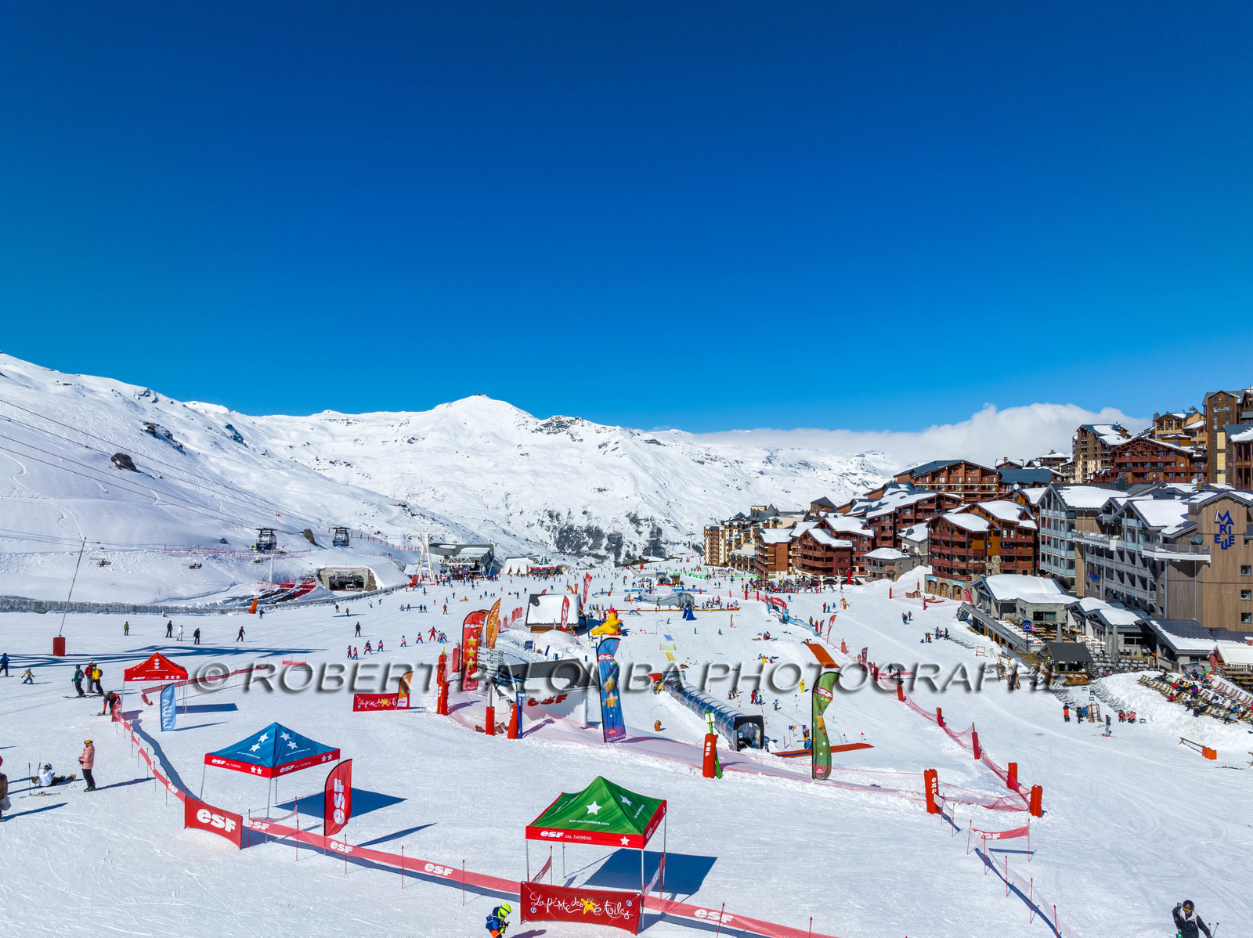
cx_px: 626
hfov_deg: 71.6
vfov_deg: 56.8
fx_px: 868
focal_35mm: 24
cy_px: 469
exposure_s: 1/400
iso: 100
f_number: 11
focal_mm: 12.3
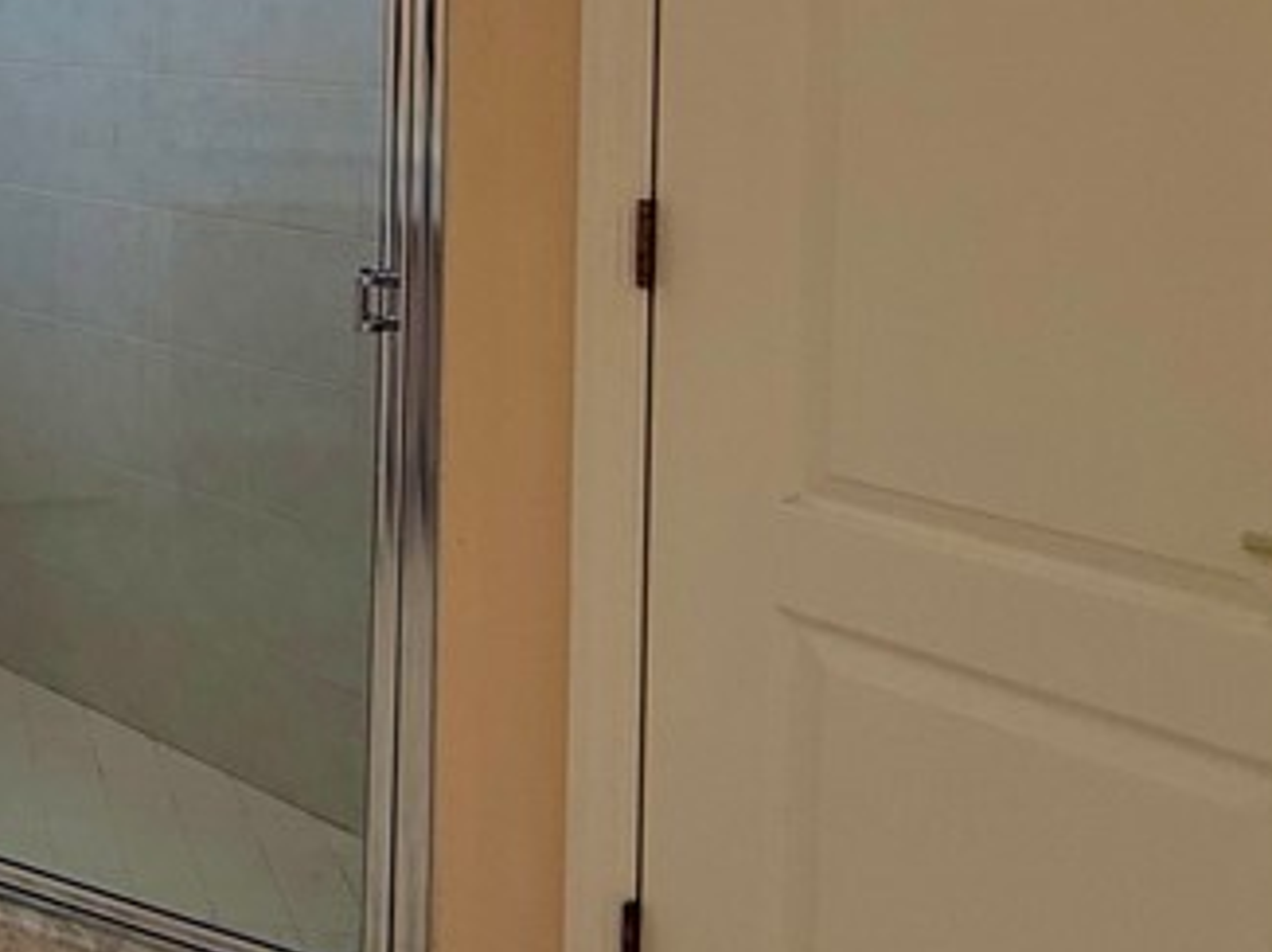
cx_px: -417
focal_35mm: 44
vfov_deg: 30.4
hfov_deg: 31.8
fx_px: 1616
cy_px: -8
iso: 80
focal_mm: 2.22
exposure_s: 1/120
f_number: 2.2
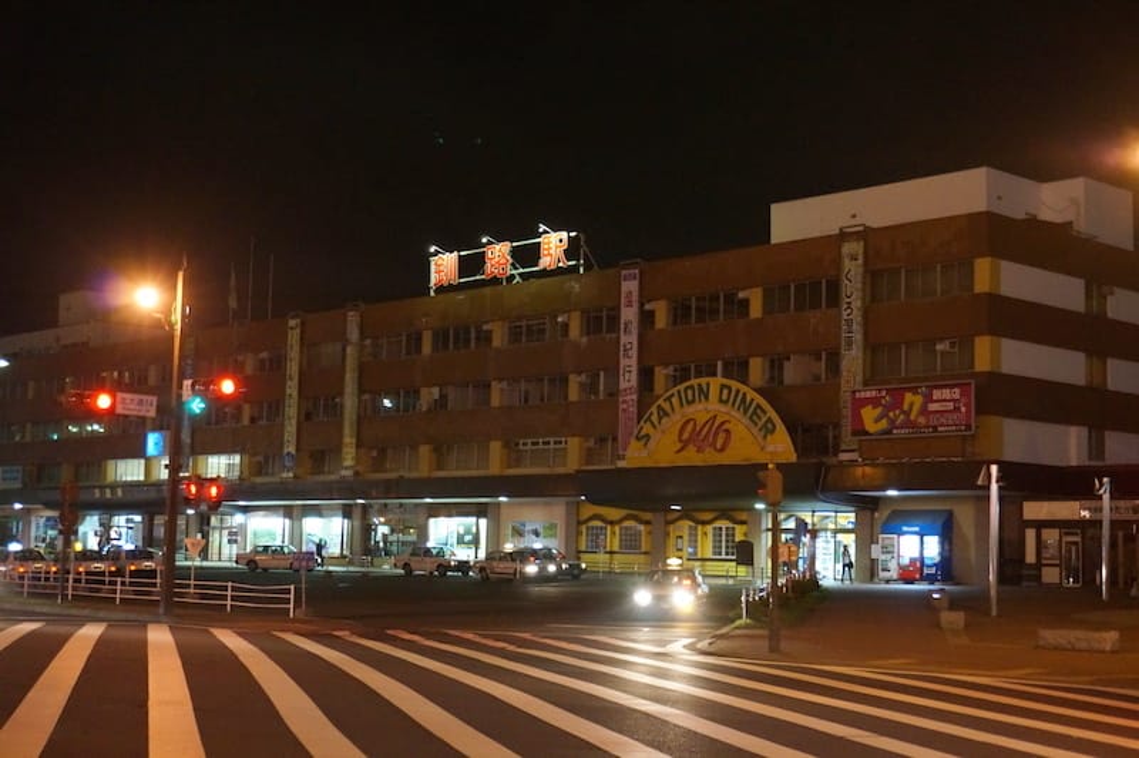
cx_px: 570
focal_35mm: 54
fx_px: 1707
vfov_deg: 25.0
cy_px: 379
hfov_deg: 36.9
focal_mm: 36
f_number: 5.6
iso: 3200
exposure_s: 1/20
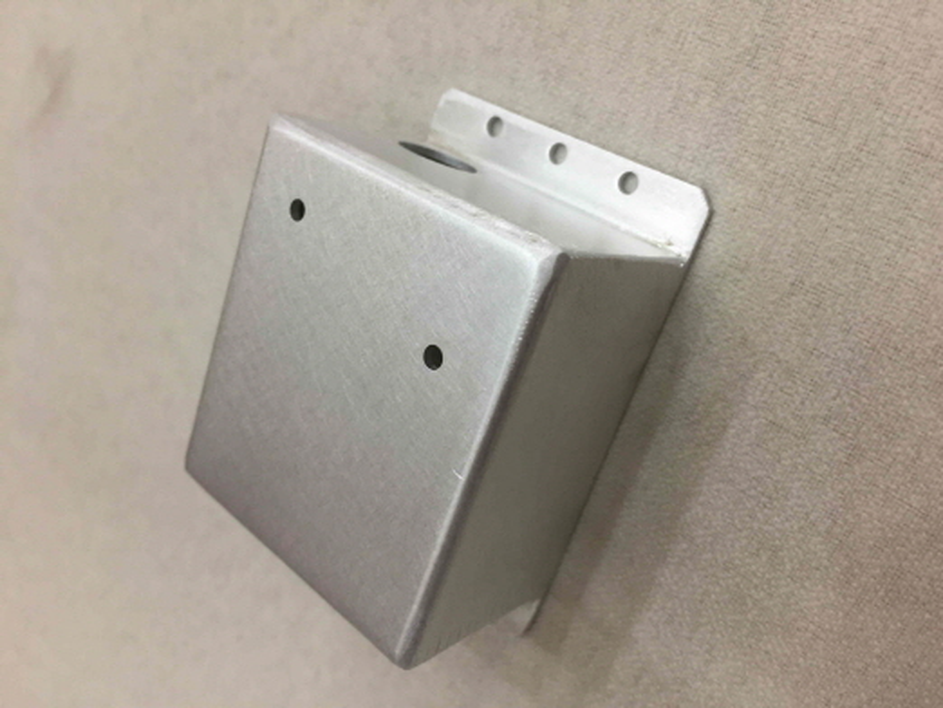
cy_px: 354
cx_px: 472
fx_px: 790
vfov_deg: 48.3
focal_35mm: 29
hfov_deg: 61.6
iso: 100
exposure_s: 1/30
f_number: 2.2
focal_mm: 4.15
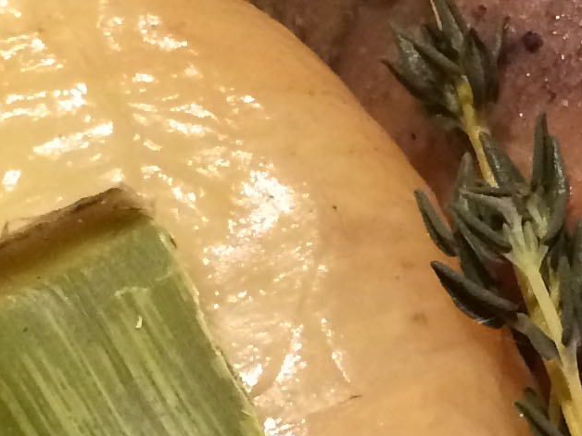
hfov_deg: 12.5
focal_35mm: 156
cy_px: 274
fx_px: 2623
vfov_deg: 9.5
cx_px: 570
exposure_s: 1/24
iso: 320
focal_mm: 4.12
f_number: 2.2
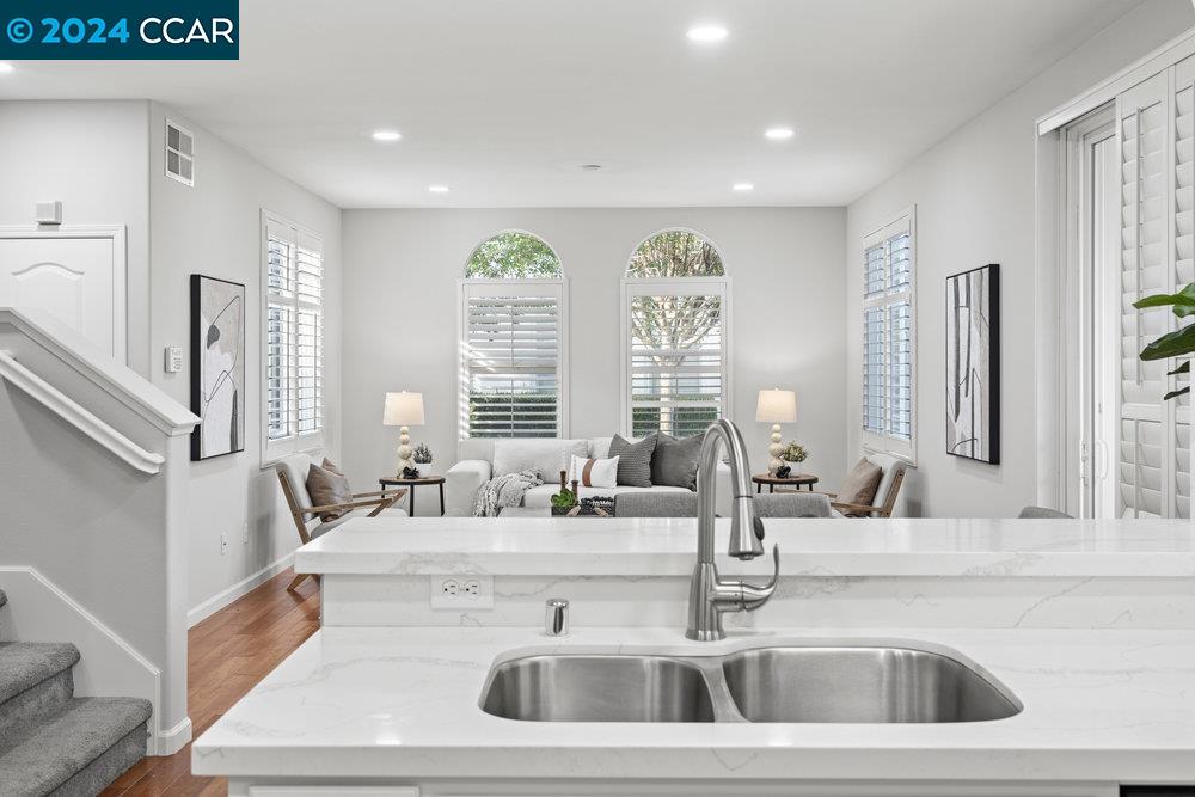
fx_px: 1162
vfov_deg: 37.9
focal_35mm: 35
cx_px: 598
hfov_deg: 54.4
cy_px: 398
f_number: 8
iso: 100
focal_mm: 35
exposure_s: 1/4
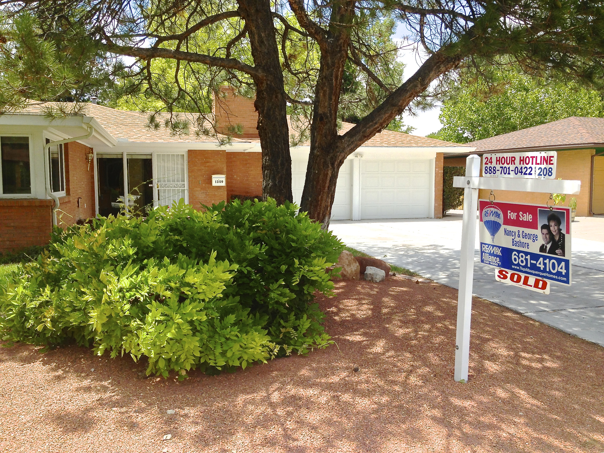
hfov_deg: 55.4
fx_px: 576
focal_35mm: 33
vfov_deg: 42.9
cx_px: 302
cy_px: 226
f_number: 2.4
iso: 50
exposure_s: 1/889
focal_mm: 4.13
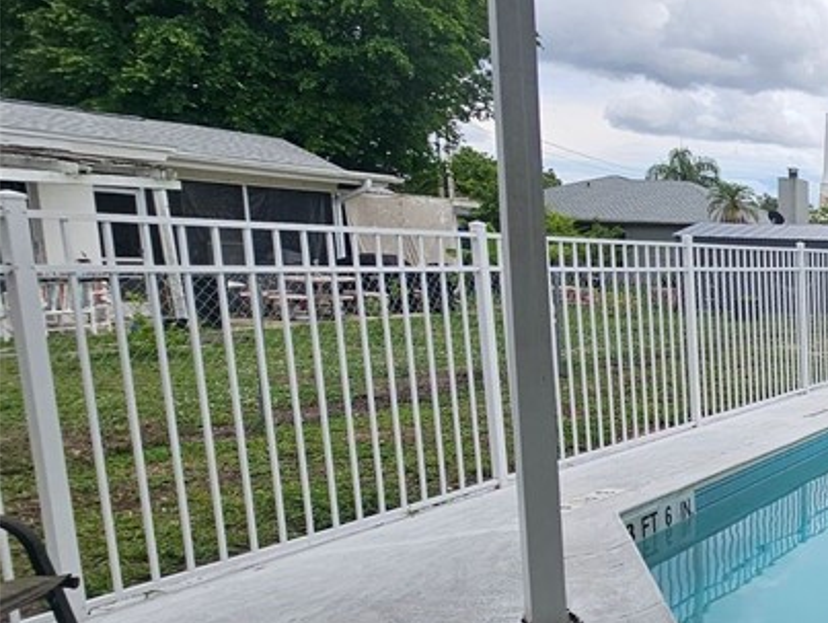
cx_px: 1050
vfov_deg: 42.8
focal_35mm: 33
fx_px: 790
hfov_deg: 37.4
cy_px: 376
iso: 50
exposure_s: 1/1789
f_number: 2.2
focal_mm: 2.2
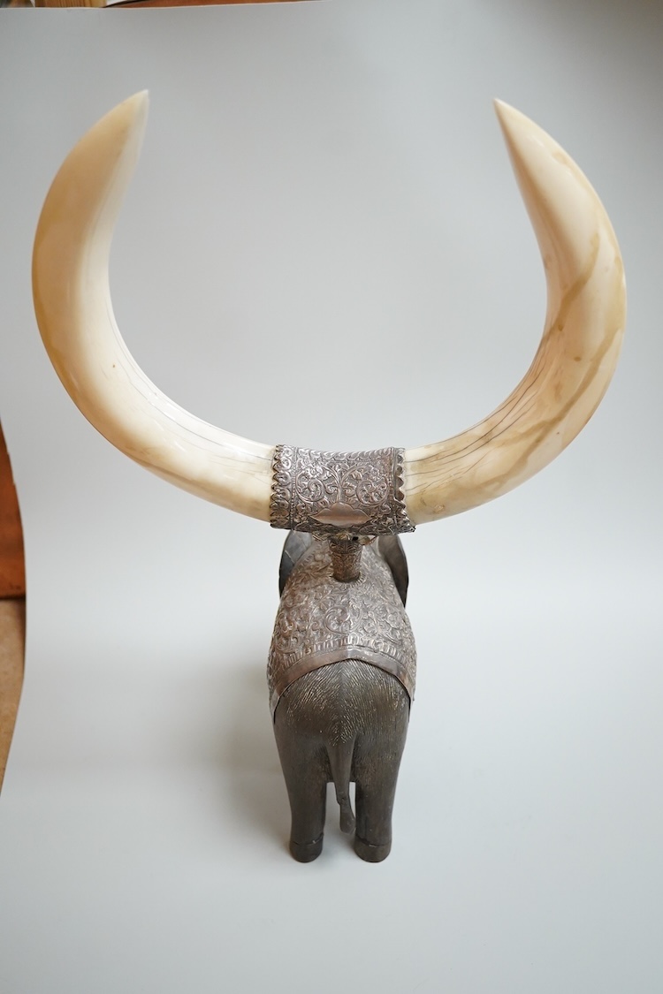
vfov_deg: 43.6
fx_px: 1243
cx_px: 332
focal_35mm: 45
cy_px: 497
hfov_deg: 29.9
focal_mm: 30
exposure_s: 1/320
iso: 2500
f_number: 5
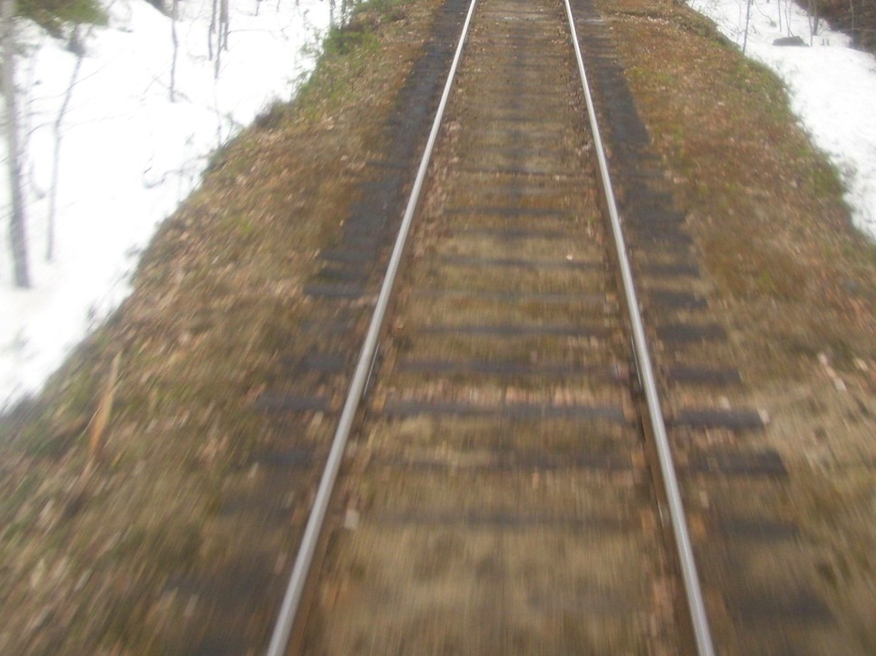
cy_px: 154
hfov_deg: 35.9
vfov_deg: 27.1
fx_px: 1341
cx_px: 576
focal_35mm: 53
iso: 80
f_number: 2.9
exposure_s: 1/60
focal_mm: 5.7
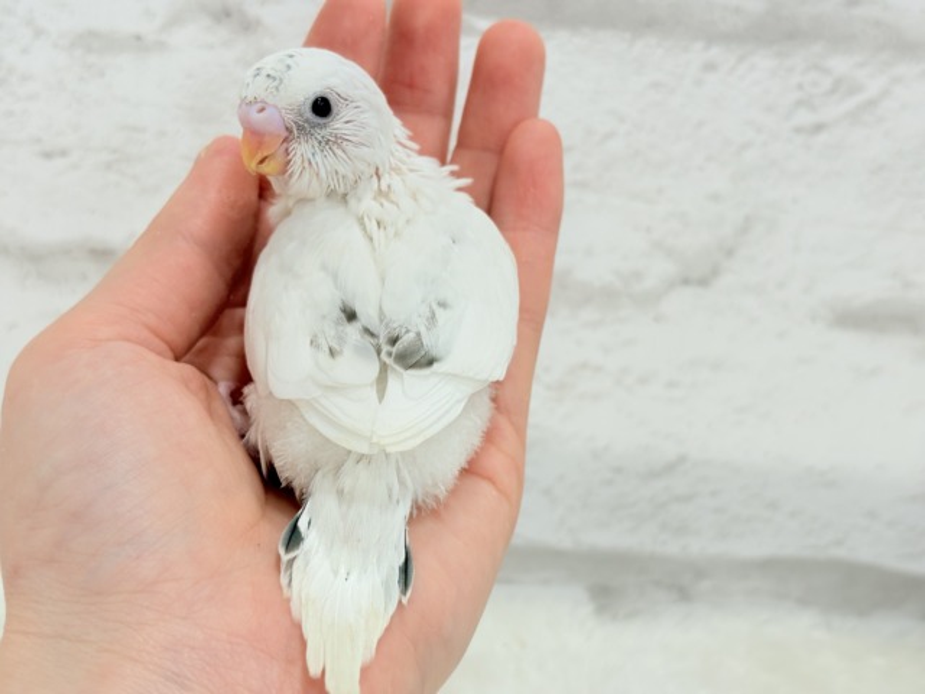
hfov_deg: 36.8
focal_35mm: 52
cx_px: 462
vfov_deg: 28.0
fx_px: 1390
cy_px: 347
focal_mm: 5.96
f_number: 1.6
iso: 64
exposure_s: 1/100
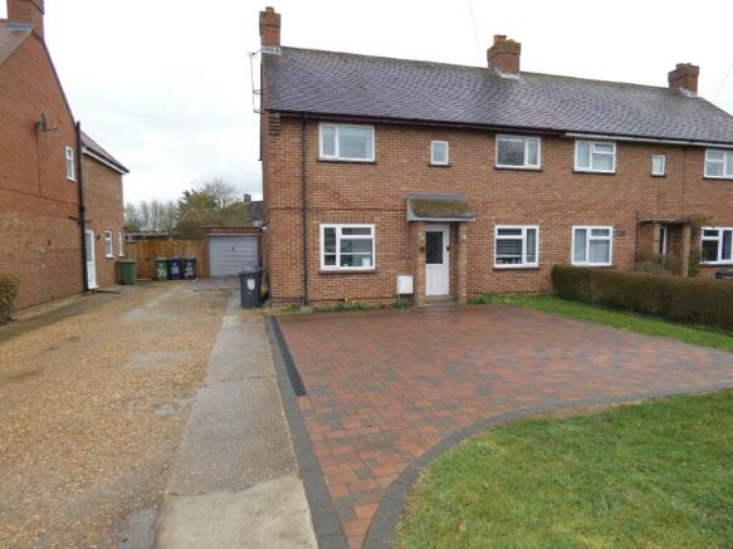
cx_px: 366
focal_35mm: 20
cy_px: 274
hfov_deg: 81.8
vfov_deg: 66.0
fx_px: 423
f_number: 2.8
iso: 100
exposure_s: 1/640
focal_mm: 3.6
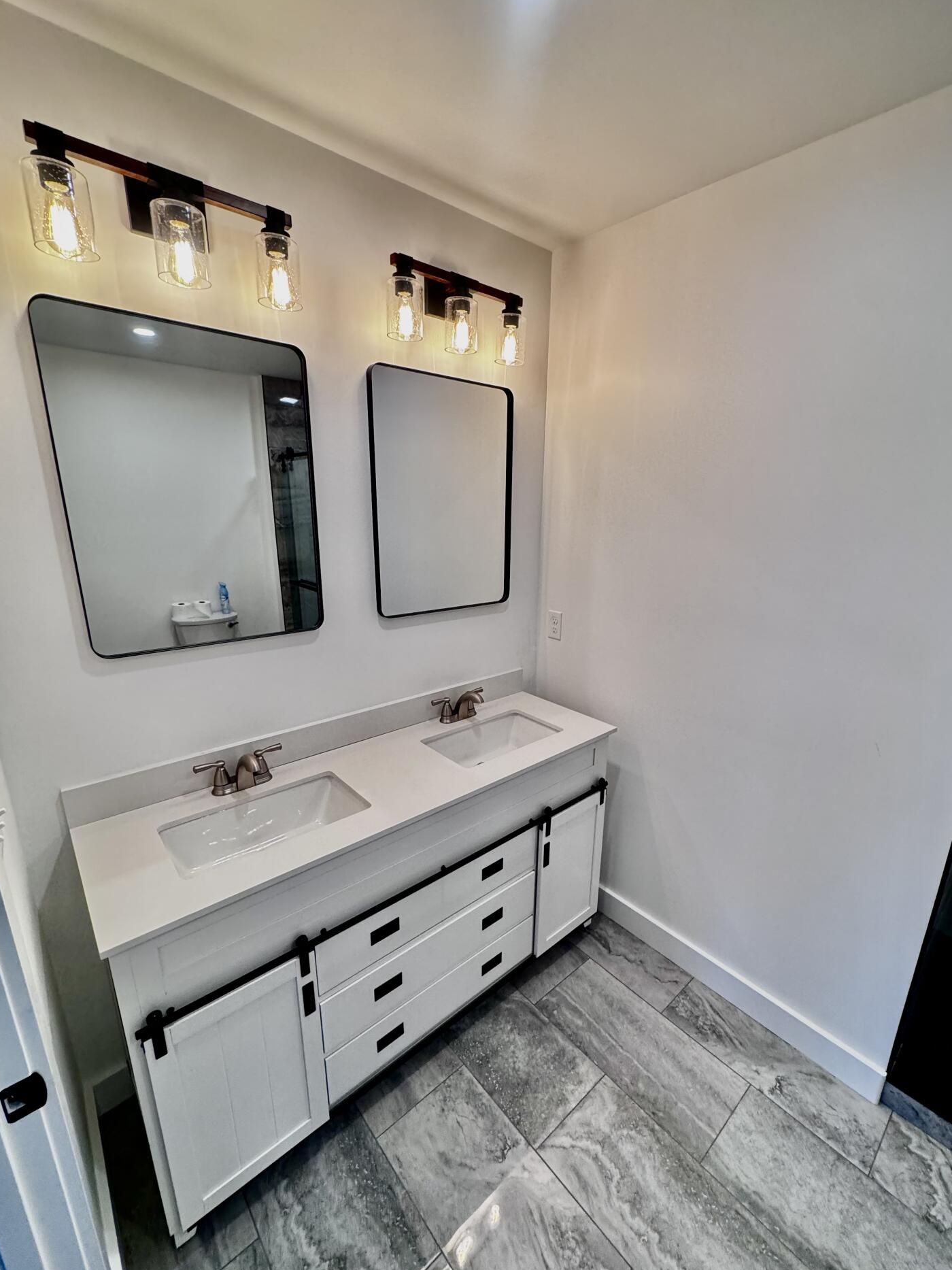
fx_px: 550
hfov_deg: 81.7
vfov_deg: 98.2
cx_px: 505
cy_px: 652
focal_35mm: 15
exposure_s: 1/120
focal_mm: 2.22
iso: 250
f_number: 2.2
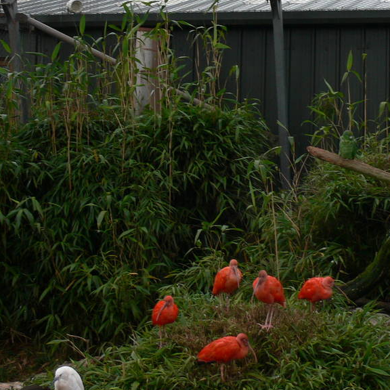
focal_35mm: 86
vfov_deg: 20.0
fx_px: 1096
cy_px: 77
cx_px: 259
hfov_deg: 20.1
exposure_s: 1/60
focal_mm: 7.4
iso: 80
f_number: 4
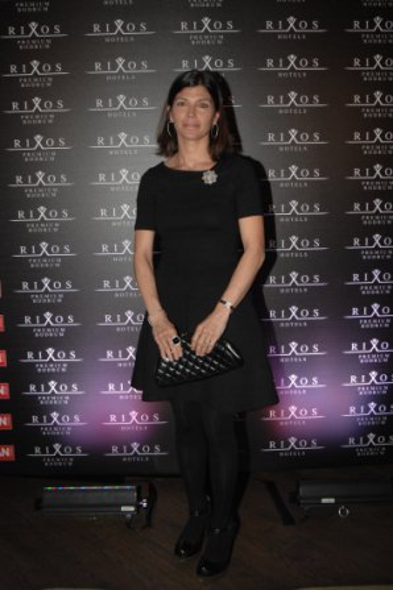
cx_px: 196
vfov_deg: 53.2
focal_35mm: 36
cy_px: 295
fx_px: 590
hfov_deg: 36.8
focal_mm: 24
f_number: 5.6
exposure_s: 1/60
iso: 400
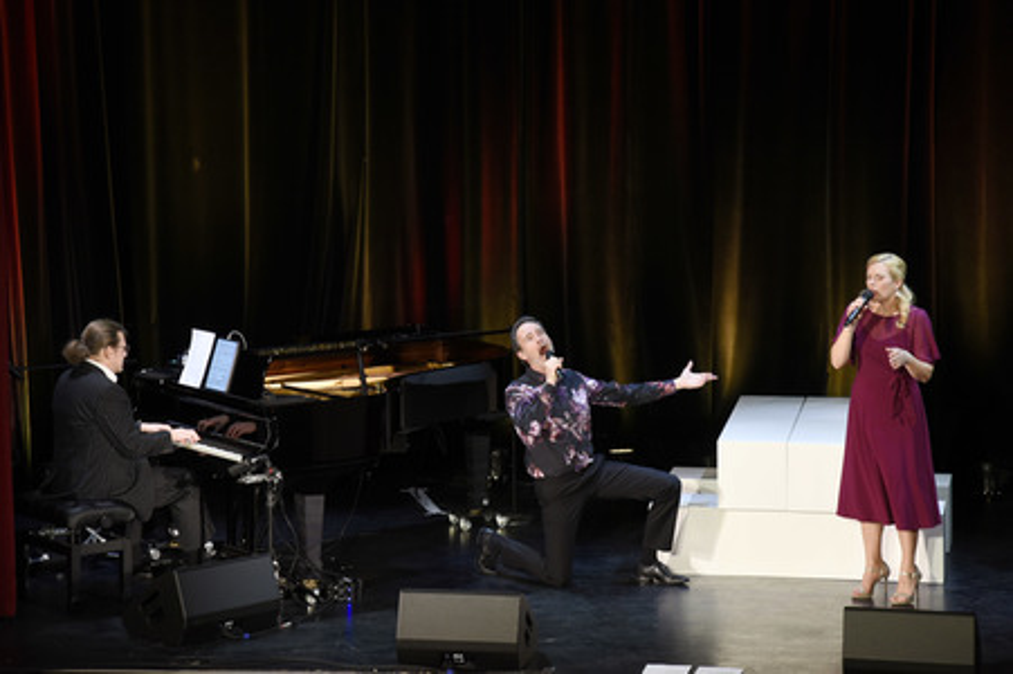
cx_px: 506
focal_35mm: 120
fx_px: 3374
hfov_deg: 17.1
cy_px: 337
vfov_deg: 11.4
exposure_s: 1/60
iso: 1000
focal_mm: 120
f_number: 6.3
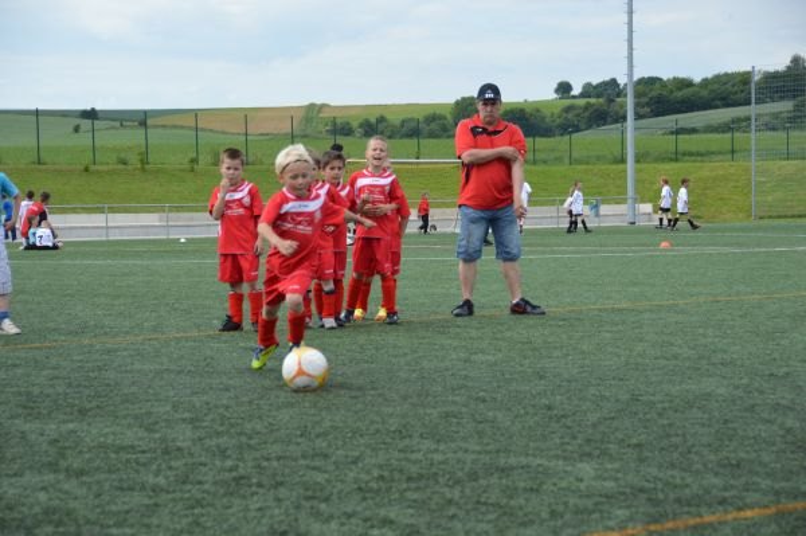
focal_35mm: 112
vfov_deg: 12.2
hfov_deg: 18.2
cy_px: 268
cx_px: 403
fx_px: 2517
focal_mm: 75
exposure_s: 1/1250
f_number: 5
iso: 400
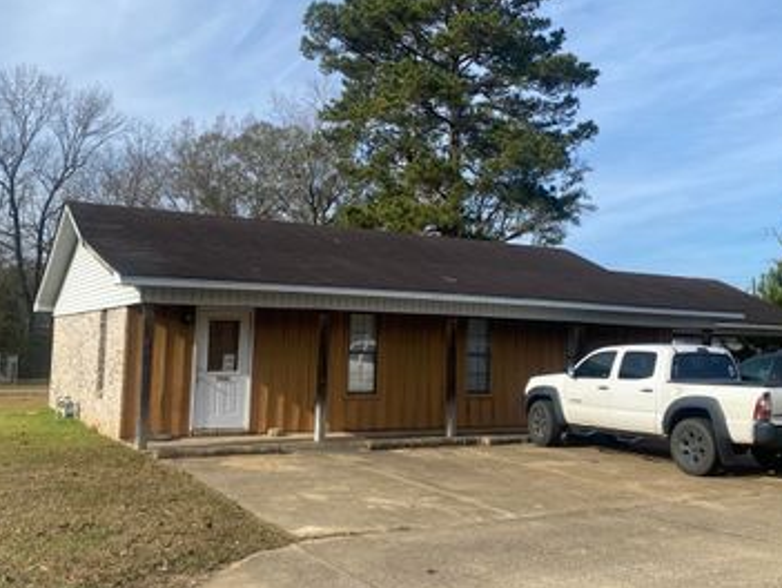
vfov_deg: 38.7
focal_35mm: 37
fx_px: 837
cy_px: 266
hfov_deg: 50.1
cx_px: 408
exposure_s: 1/2967
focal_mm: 4.25
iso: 32
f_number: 1.8
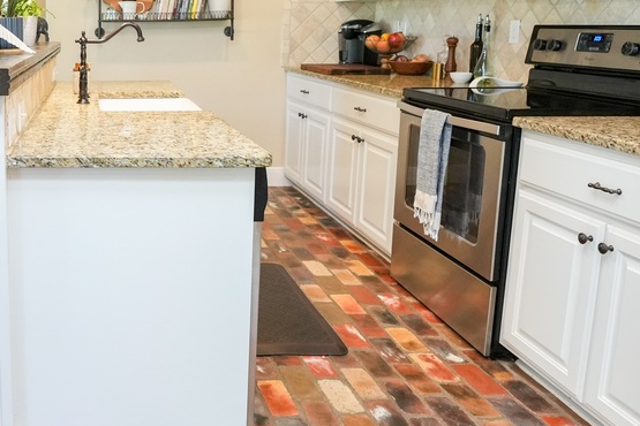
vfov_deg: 37.3
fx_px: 622
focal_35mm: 35
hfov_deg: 48.7
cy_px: 134
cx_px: 66
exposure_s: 1/160
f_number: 3.2
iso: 1600
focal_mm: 12
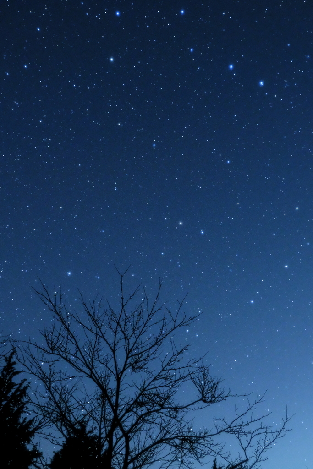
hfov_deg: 42.3
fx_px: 404
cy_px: 234
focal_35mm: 31
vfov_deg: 60.3
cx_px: 156
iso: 6400
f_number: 5.6
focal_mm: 20.5
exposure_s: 25
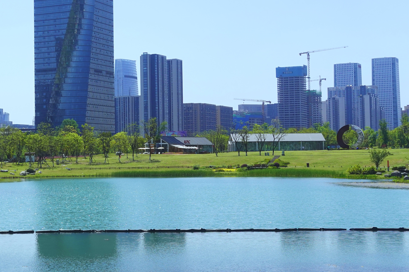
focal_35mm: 76
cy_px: 122
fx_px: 863
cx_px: 59
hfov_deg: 26.0
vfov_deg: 17.9
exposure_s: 1/160
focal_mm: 16.08
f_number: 4
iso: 125
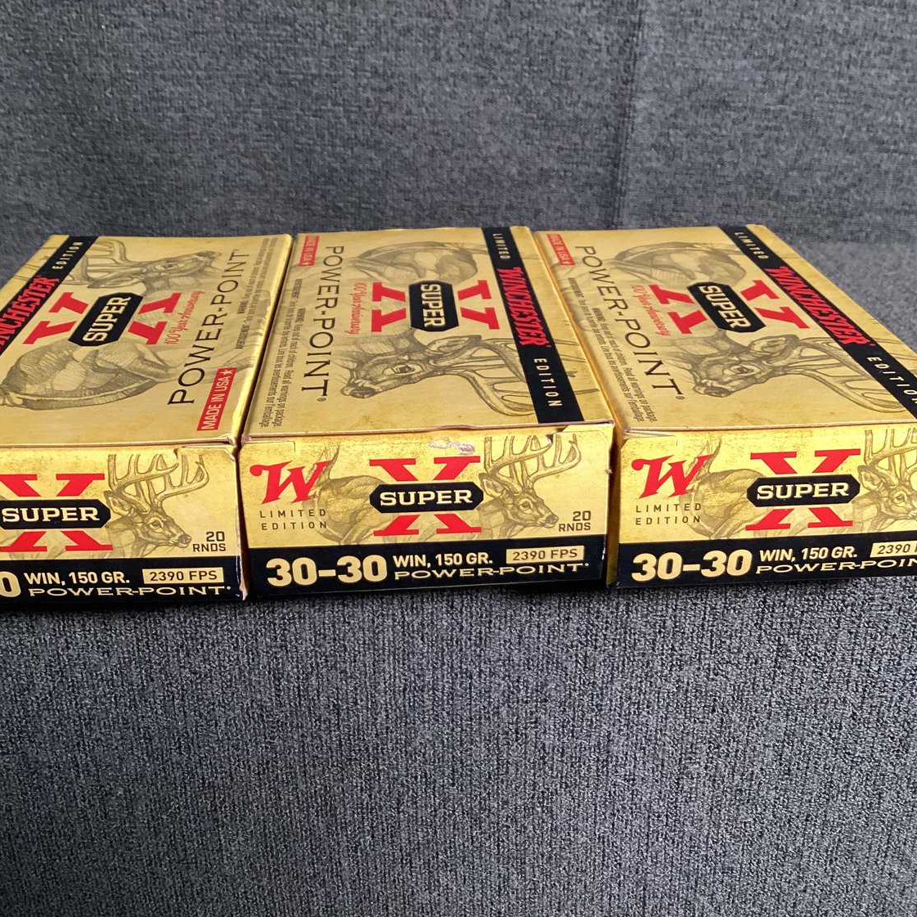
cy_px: 455
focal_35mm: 37
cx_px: 450
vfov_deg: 44.9
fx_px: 1109
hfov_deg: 44.9
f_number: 2.4
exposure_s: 1/60
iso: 200
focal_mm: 3.3
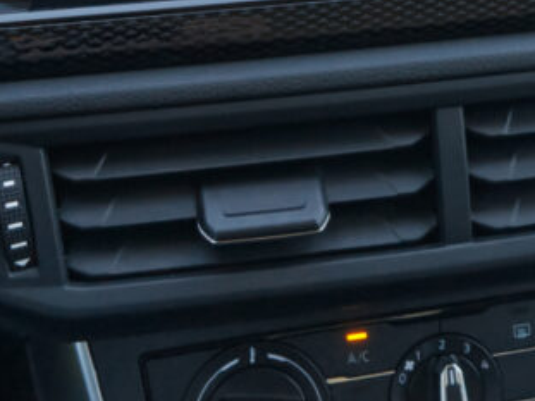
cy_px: -99
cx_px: 356
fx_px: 1174
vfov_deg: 18.2
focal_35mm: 76
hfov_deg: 25.5
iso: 2000
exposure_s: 1/125
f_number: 9
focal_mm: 16.1
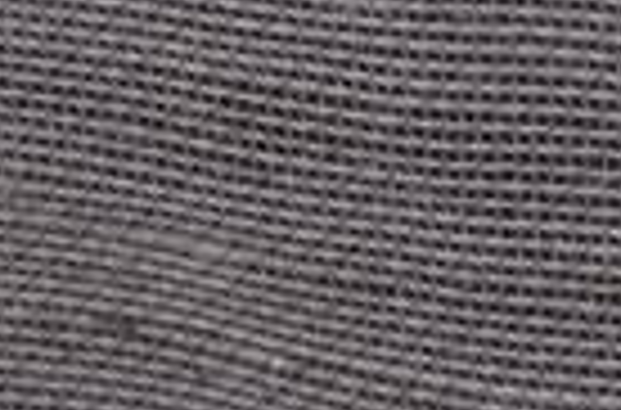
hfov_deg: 2.8
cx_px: -1017
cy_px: -392
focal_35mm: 731
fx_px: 12564
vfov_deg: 1.9
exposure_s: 1/60
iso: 100
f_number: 32
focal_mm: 85
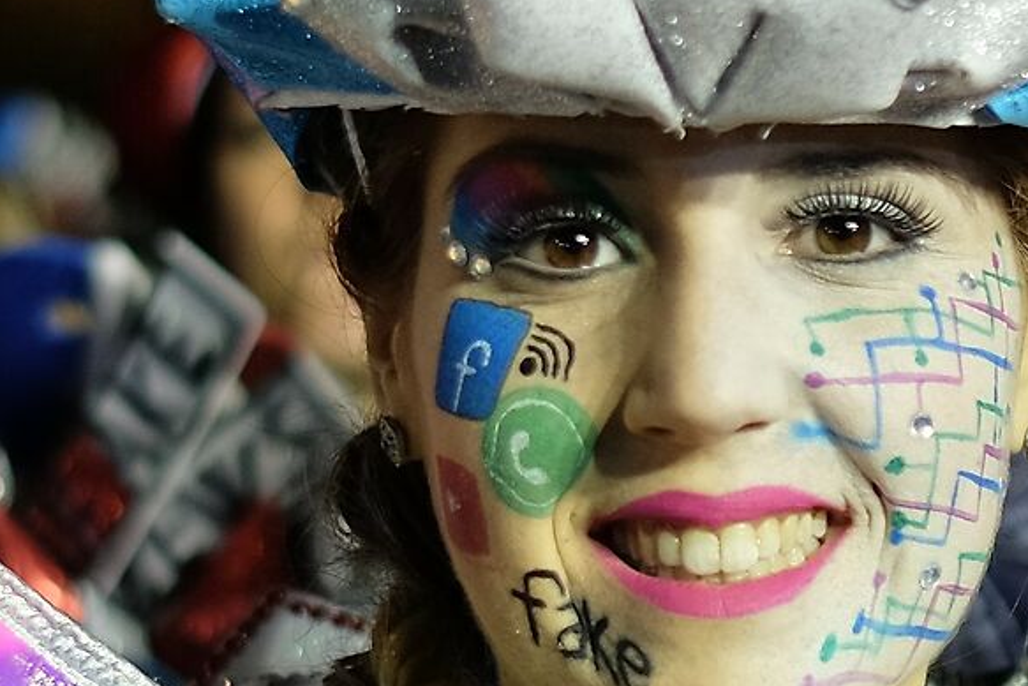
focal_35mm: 144
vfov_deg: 9.5
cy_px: 379
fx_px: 4113
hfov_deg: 14.2
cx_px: 337
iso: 400
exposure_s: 1/200
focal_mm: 23
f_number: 1.4
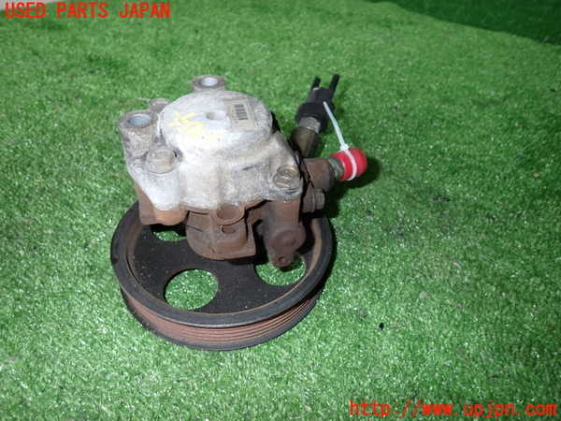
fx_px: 405
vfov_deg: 54.9
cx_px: 280
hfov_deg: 69.4
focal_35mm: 25
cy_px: 210
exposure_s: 1/30
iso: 200
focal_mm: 4.5
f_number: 5.6
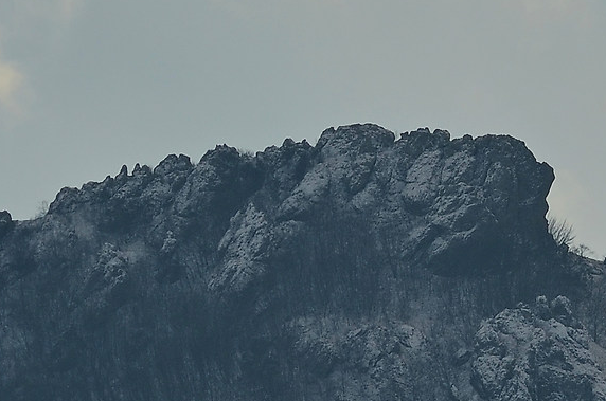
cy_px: 233
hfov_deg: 2.6
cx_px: 925
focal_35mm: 786
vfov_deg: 1.7
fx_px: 13207
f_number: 7.1
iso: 100
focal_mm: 125
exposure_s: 1/400
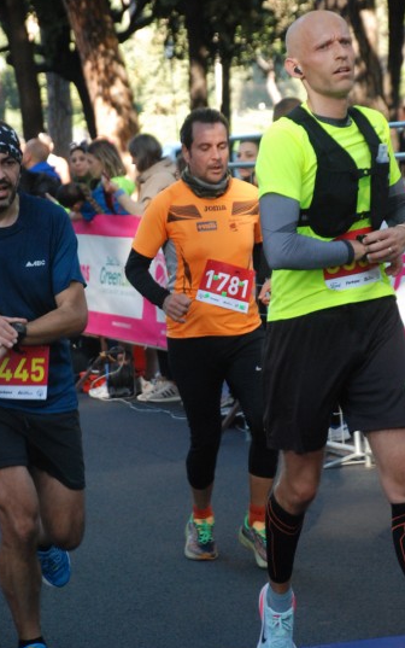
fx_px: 2717
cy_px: 307
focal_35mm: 154
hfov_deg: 8.5
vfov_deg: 13.6
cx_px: 226
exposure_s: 1/250
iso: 1000
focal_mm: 90
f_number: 5.6
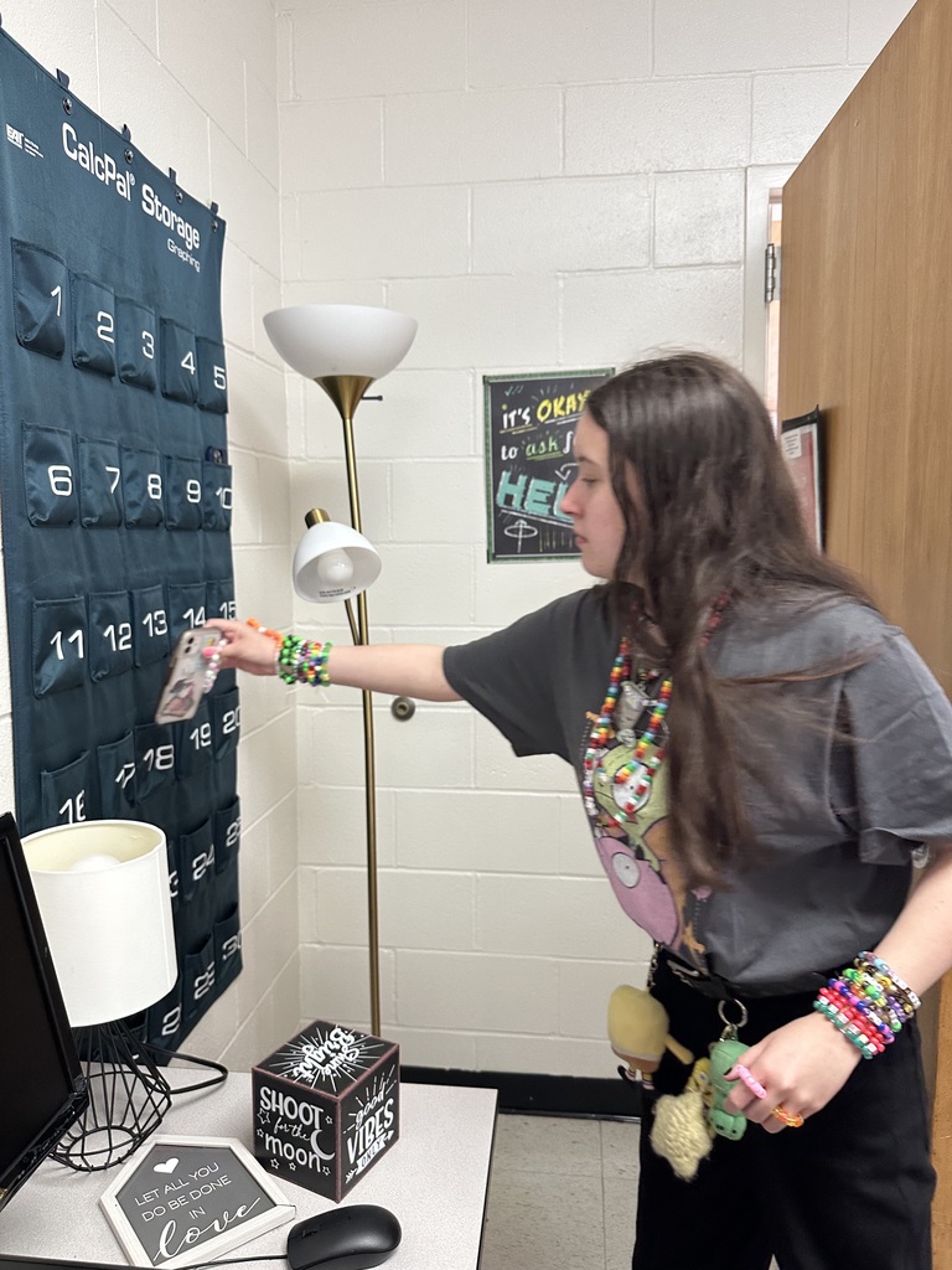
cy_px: 635
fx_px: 880
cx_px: 476
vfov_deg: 71.6
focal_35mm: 24
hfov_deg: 56.8
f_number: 1.78
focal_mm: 6.86
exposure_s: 1/60
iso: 250
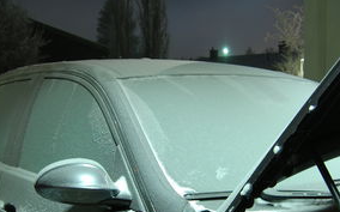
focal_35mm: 62
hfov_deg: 33.0
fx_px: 574
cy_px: 149
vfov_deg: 20.8
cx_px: 158
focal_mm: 18
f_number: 4.5
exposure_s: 2.2
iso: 200
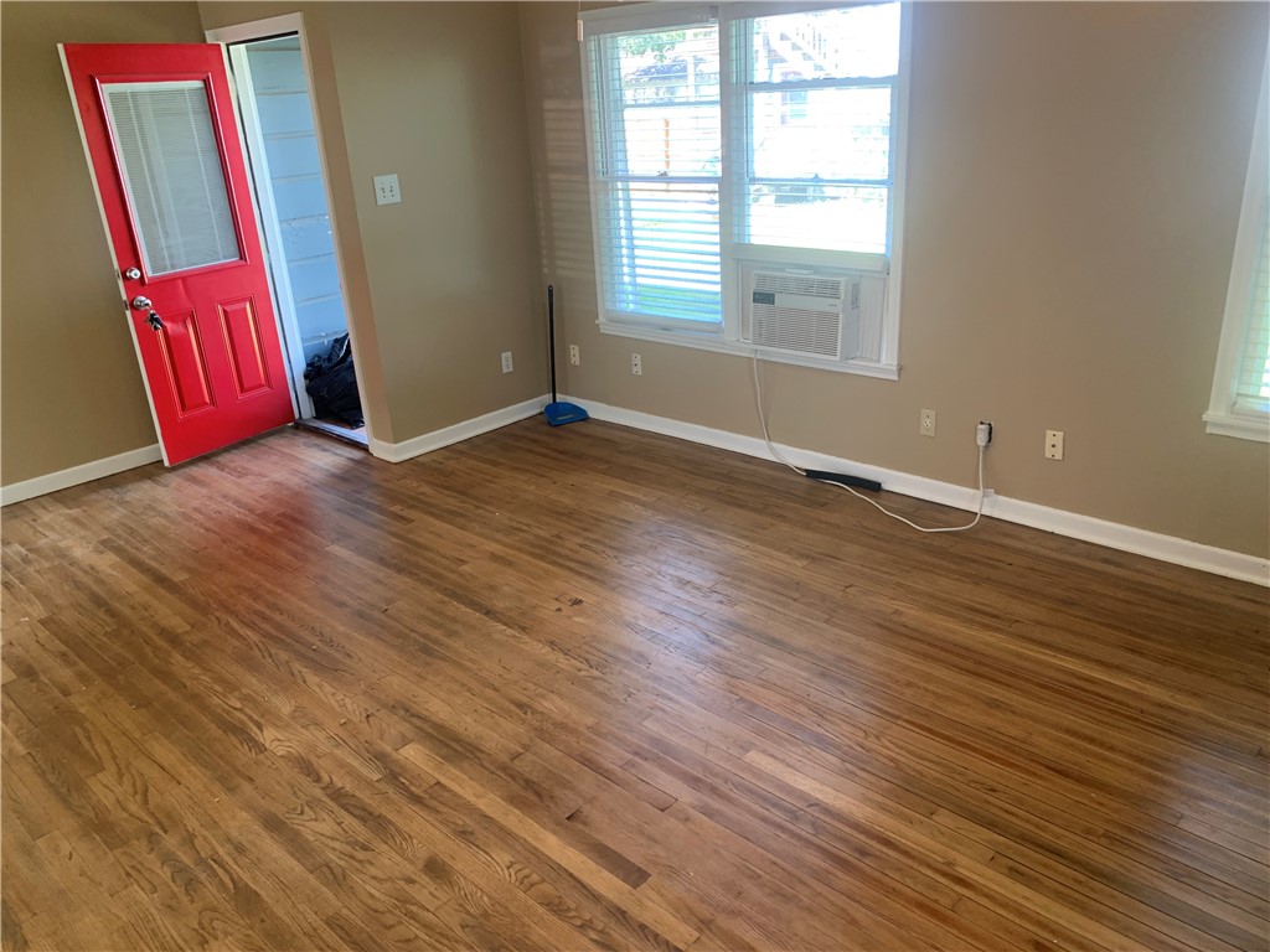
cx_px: 635
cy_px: 476
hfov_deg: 67.3
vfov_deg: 53.1
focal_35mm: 26
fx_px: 954
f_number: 1.8
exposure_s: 1/68
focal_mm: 4.25
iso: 100
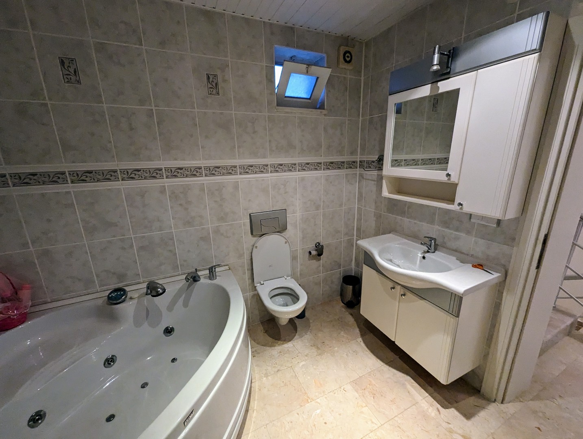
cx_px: 292
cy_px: 220
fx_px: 219
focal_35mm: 13
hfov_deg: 106.1
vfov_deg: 90.1
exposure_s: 1/100
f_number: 2.2
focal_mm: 1.95
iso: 763
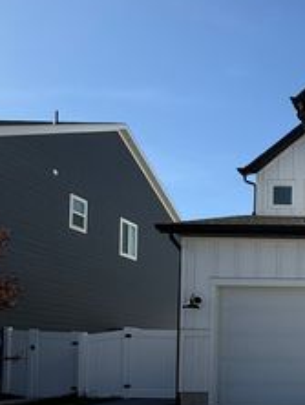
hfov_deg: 27.0
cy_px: 351
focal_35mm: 42
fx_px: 492
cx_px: 427
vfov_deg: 41.8
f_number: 2.2
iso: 50
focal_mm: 2.22
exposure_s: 1/2092
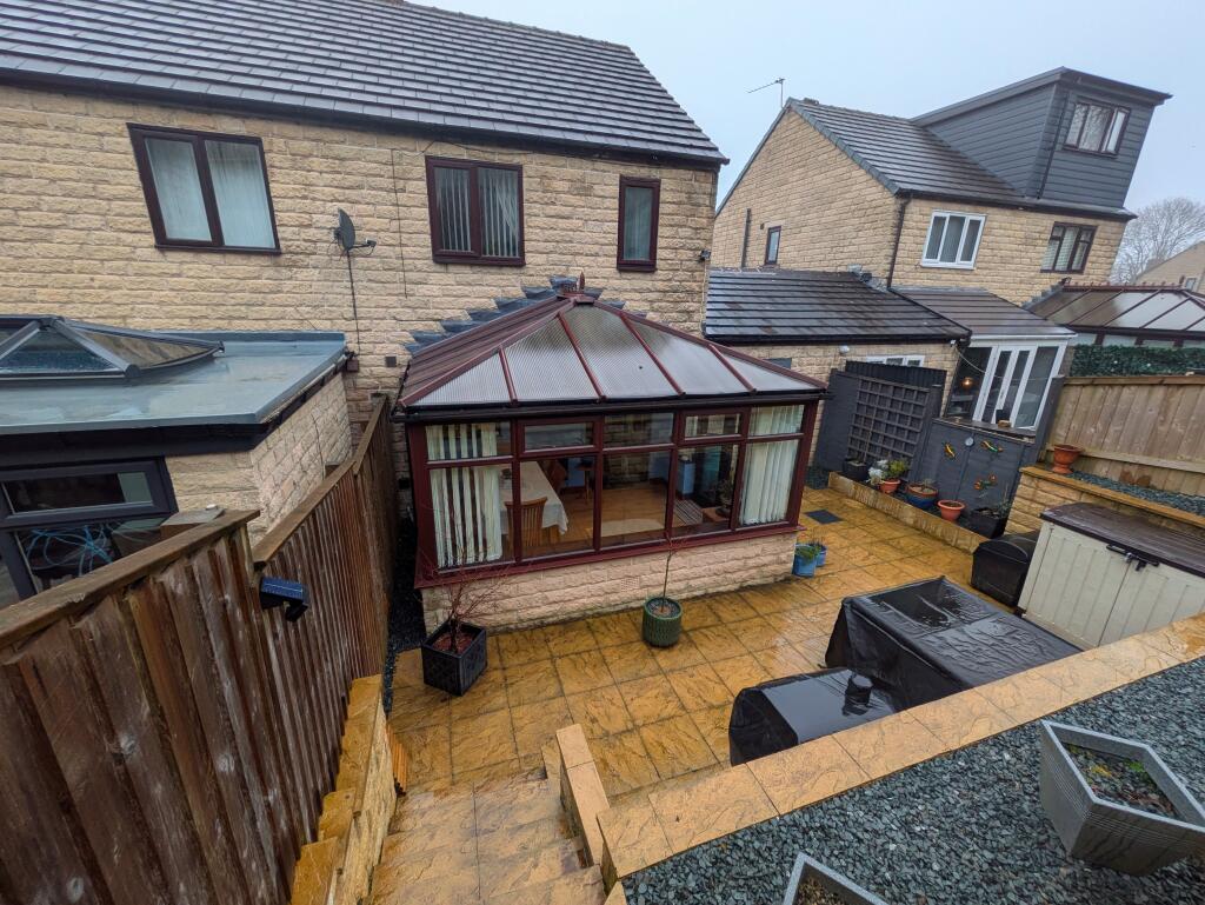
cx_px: 602
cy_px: 452
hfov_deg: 102.0
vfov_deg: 85.7
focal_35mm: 14
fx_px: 488
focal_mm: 1.83
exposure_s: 1/270
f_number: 2.2
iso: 48
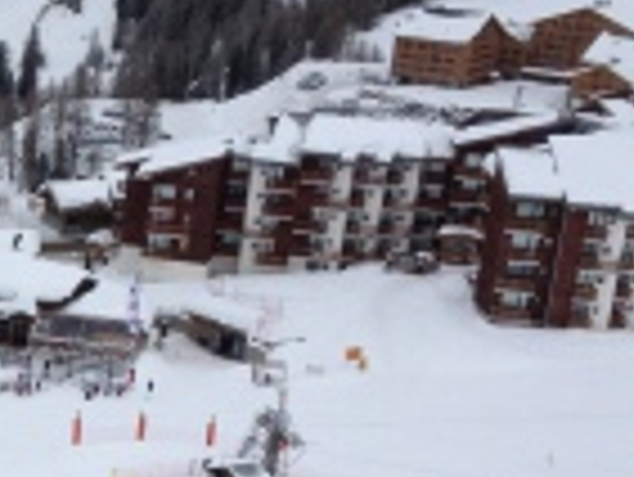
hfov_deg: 15.7
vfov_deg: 12.4
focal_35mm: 119
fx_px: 2181
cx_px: -198
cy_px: 414
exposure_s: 1/1905
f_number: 2.4
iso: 50
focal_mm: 4.28
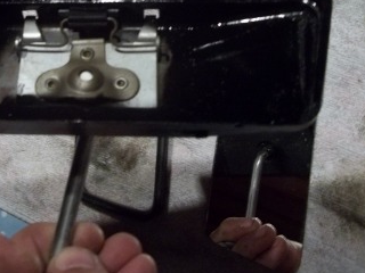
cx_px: 52
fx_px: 675
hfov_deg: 29.3
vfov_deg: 22.4
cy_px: 33
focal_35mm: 64
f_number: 2.9
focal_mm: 5.7
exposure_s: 1/10
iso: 160
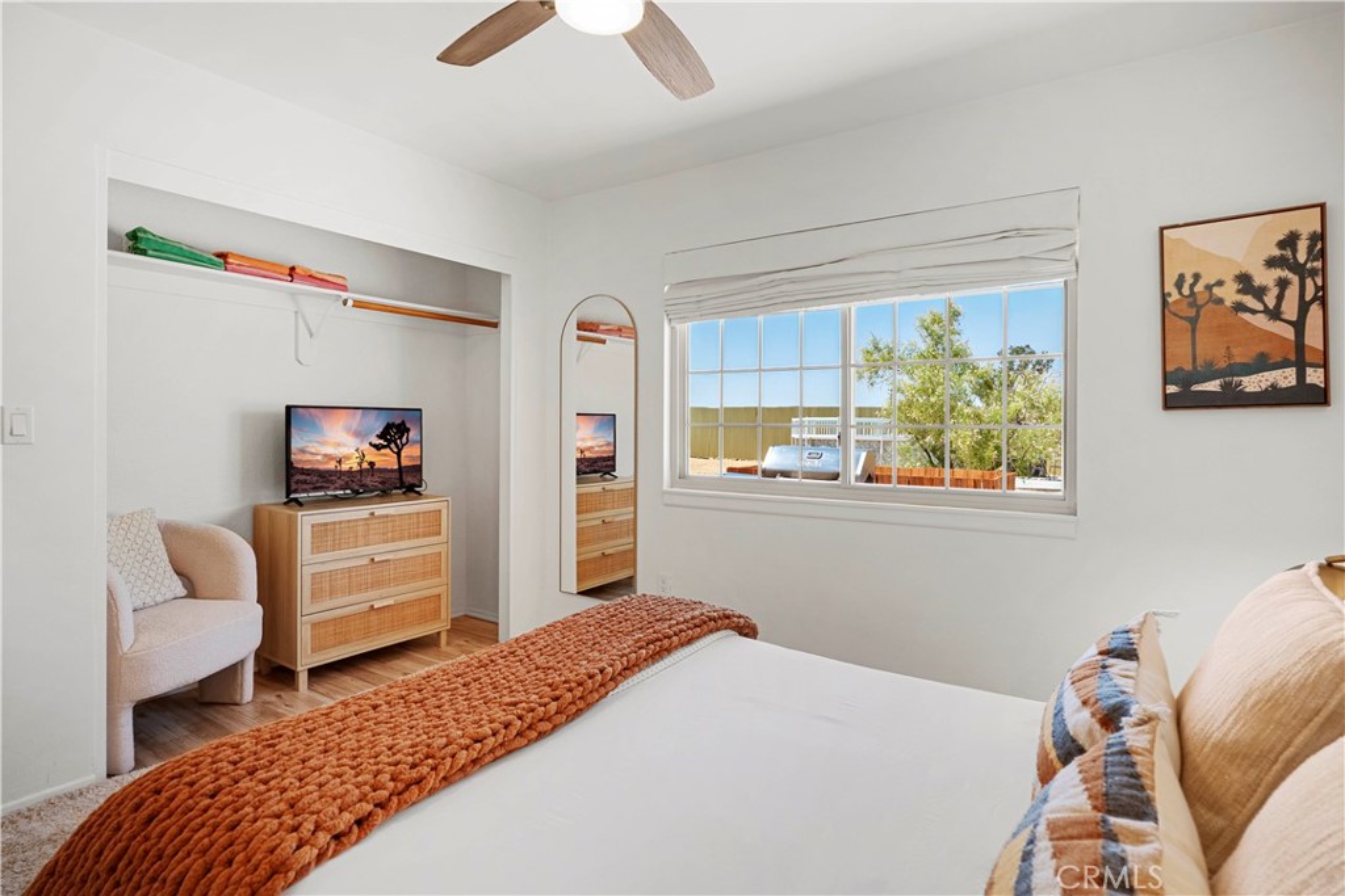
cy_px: 448
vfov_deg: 67.4
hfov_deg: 90.0
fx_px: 673
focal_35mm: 18
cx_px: 672
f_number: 11
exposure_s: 1/800
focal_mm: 18
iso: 400
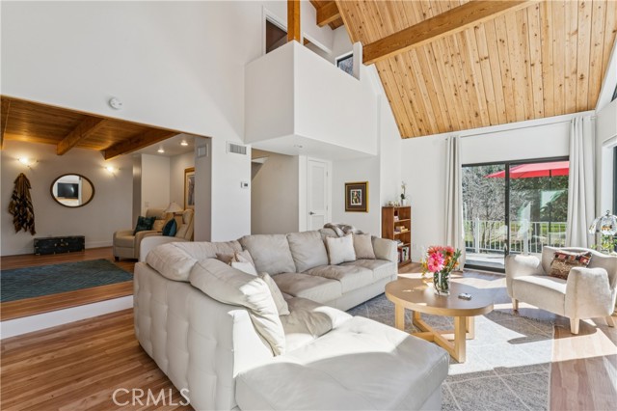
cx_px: 308
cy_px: 206
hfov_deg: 96.4
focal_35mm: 16
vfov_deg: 73.3
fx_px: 276
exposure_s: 1/13
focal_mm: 16.1
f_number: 13
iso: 100
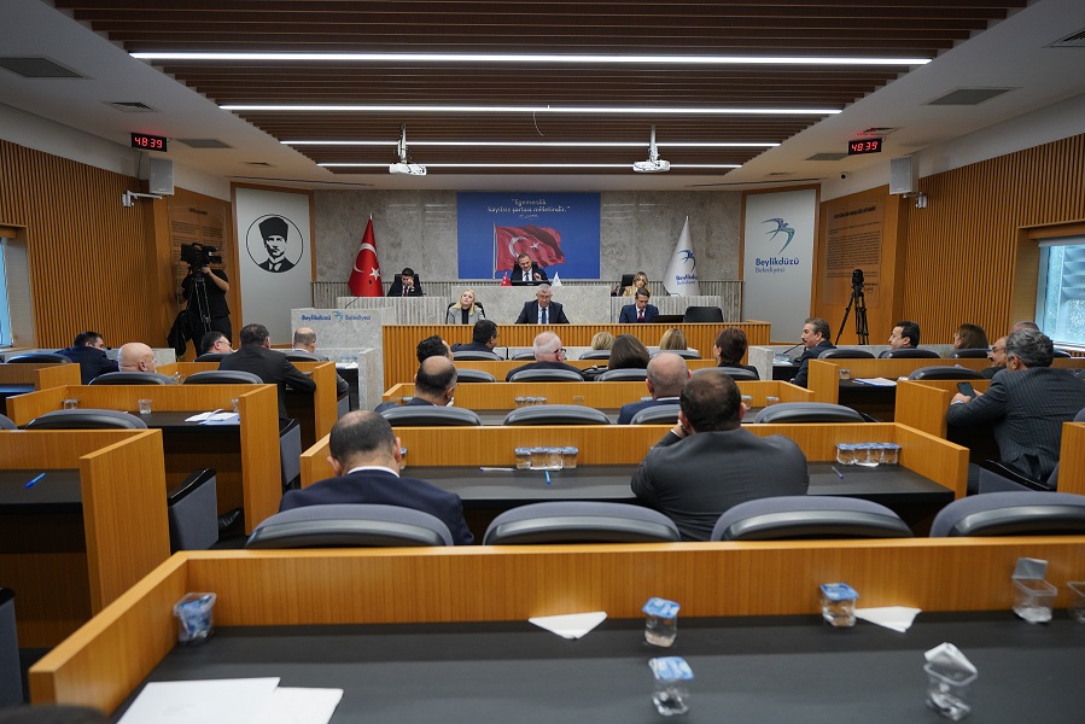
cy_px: 362
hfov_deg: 81.2
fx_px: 633
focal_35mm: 21
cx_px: 542
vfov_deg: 59.5
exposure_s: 1/250
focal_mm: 21
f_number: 2.8
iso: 1250
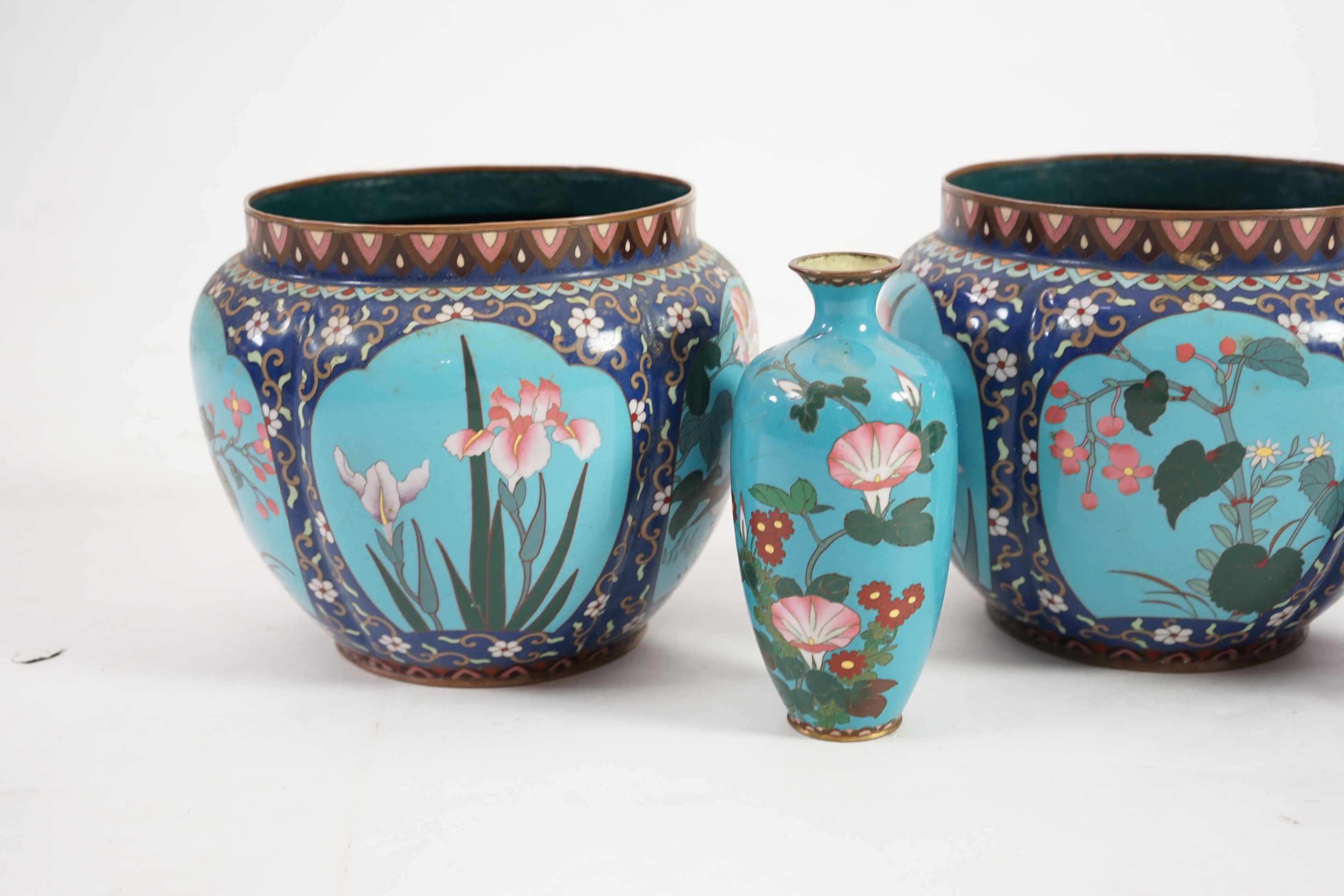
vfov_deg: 28.6
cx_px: 672
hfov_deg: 41.9
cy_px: 448
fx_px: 1755
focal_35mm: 47
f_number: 4.5
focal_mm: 47
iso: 1250
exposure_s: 1/60
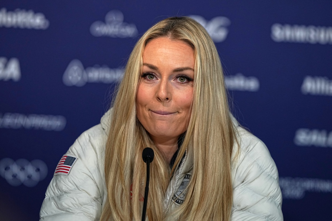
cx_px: 166
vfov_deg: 3.4
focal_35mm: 400
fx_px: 3689
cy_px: 110
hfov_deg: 5.2
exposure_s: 1/400
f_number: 3.2
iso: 1250
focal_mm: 400
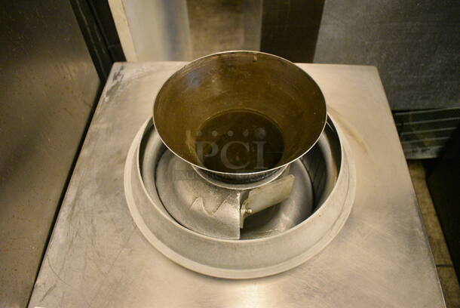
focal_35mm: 27
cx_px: 230
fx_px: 345
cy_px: 154
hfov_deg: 67.3
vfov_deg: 48.0
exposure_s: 1/125
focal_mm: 18
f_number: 3.5
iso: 5600
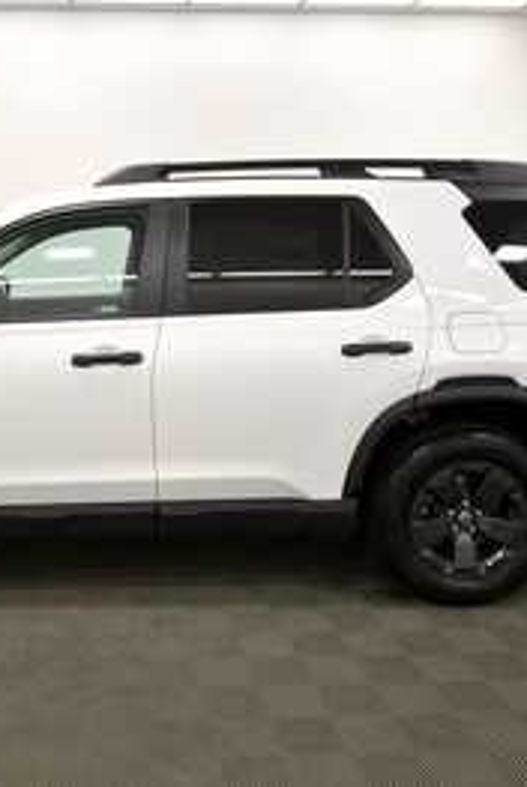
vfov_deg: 50.6
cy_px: 391
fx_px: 832
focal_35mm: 38
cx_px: 126
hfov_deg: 34.3
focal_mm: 17
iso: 800
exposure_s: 1/200
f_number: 5.3
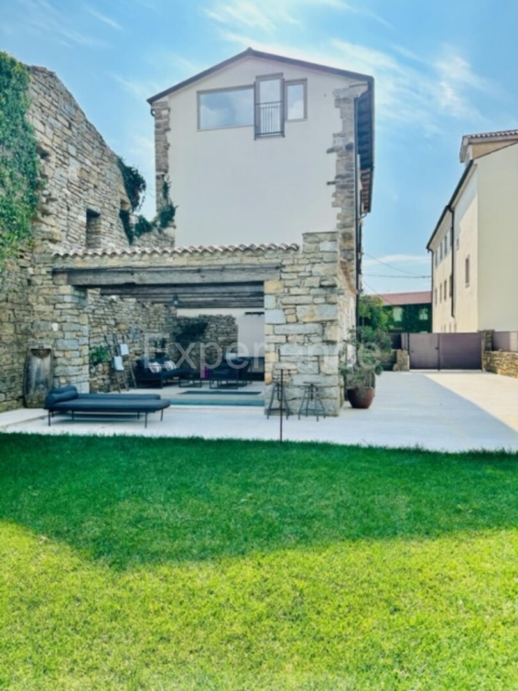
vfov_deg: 71.6
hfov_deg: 56.8
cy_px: 346
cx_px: 259
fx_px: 479
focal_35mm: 24
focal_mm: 6.86
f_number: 1.78
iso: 80
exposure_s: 1/3717
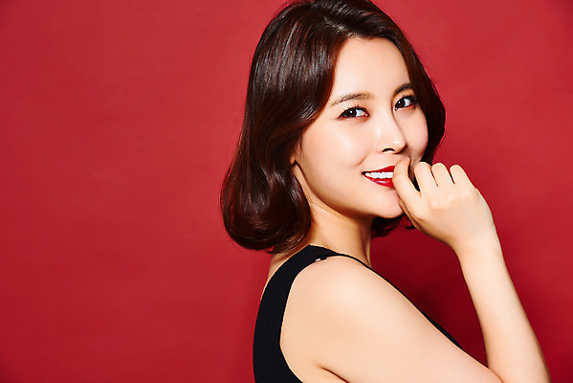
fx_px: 2548
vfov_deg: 8.6
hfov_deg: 12.8
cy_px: 192
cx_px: 286
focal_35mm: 160
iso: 100
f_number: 16
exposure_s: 1/125
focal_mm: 160
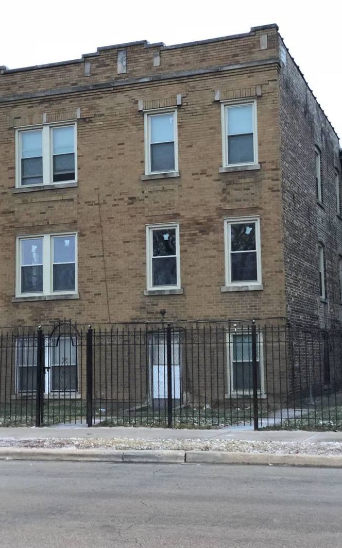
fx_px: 835
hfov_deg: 23.1
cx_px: 180
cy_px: 272
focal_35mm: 56
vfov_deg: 36.3
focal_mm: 6
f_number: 2.4
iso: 160
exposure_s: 1/11
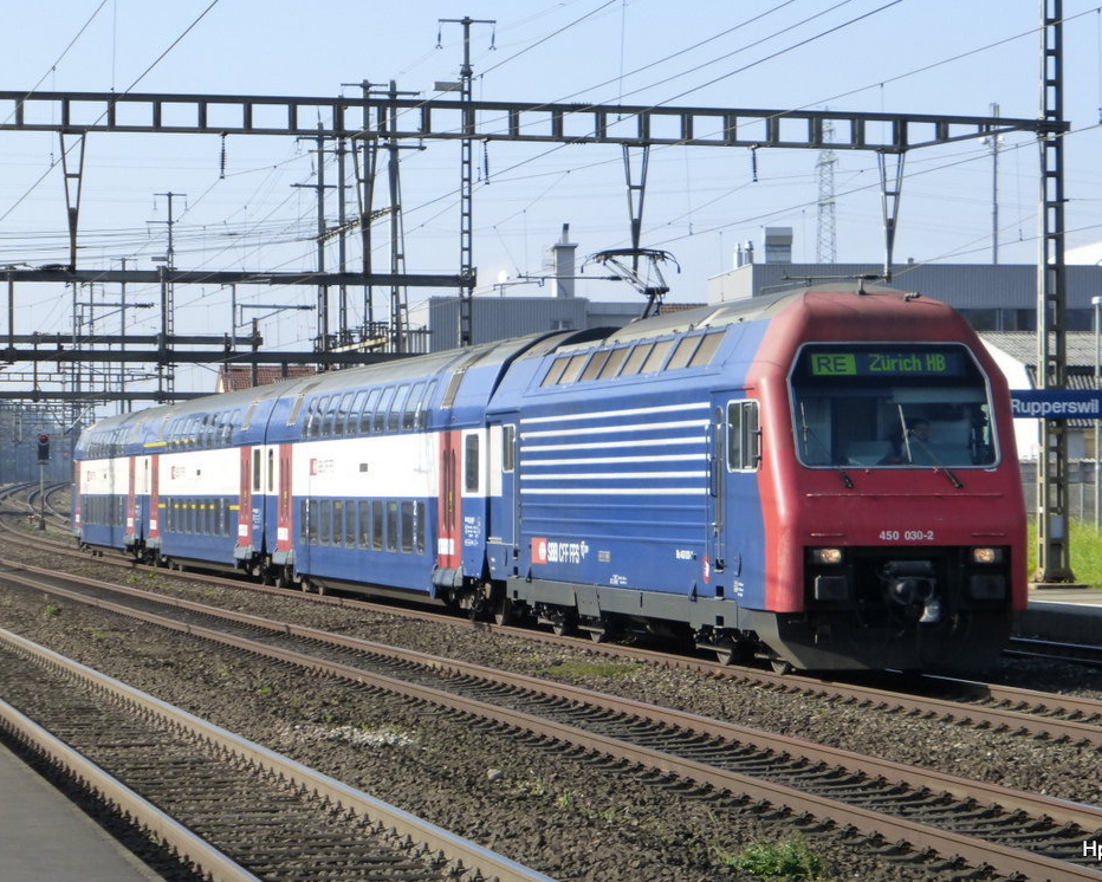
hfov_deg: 14.5
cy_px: 441
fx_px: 4339
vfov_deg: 11.6
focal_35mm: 133
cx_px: 559
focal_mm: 20.6
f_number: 5.3
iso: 160
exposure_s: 1/320
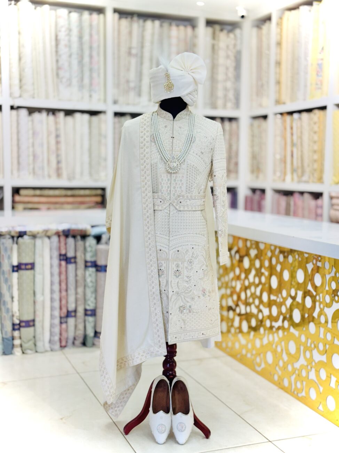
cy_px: 226
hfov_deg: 30.3
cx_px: 170
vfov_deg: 39.7
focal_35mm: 48
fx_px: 627
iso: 64
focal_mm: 6.76
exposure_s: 1/470
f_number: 1.78
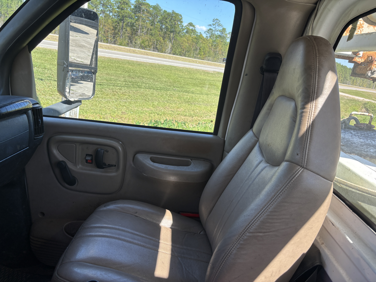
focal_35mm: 26
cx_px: 188
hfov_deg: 67.3
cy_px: 141
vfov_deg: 53.1
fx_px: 282
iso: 50
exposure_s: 1/550
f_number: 1.6
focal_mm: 5.96
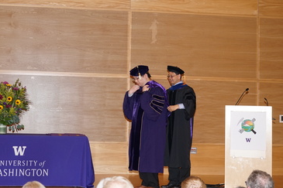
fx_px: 550
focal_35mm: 70
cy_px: 79
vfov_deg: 19.4
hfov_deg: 28.8
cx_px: 117
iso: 1600
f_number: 5
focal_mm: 54
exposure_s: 1/80
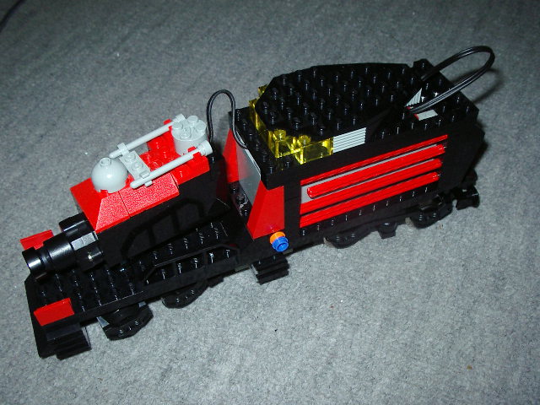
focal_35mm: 38
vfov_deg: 37.7
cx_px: 270
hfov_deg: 49.0
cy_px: 202
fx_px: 593
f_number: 4.8
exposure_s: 1/60
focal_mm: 5.8
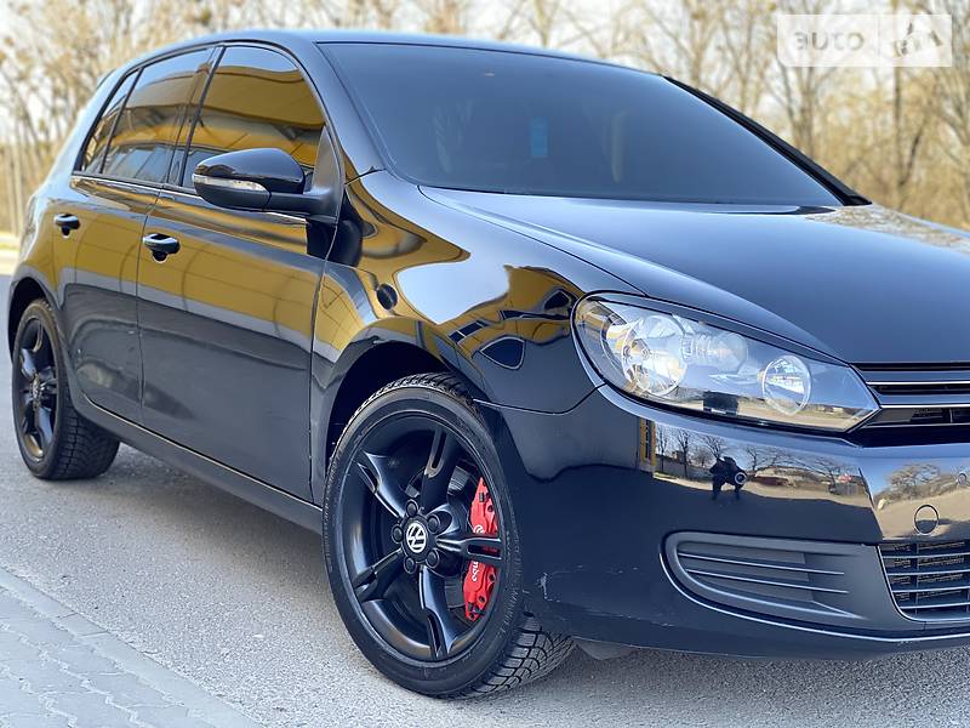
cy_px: 364
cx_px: 485
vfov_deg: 28.0
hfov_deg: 36.8
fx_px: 1457
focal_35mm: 52
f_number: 2
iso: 32
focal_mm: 6
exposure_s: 1/122
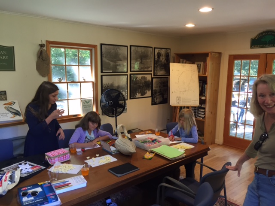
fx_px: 230
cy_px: 103
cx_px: 138
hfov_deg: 61.7
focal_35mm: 29
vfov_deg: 48.2
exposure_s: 1/30
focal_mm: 4.15
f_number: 2.2
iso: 80
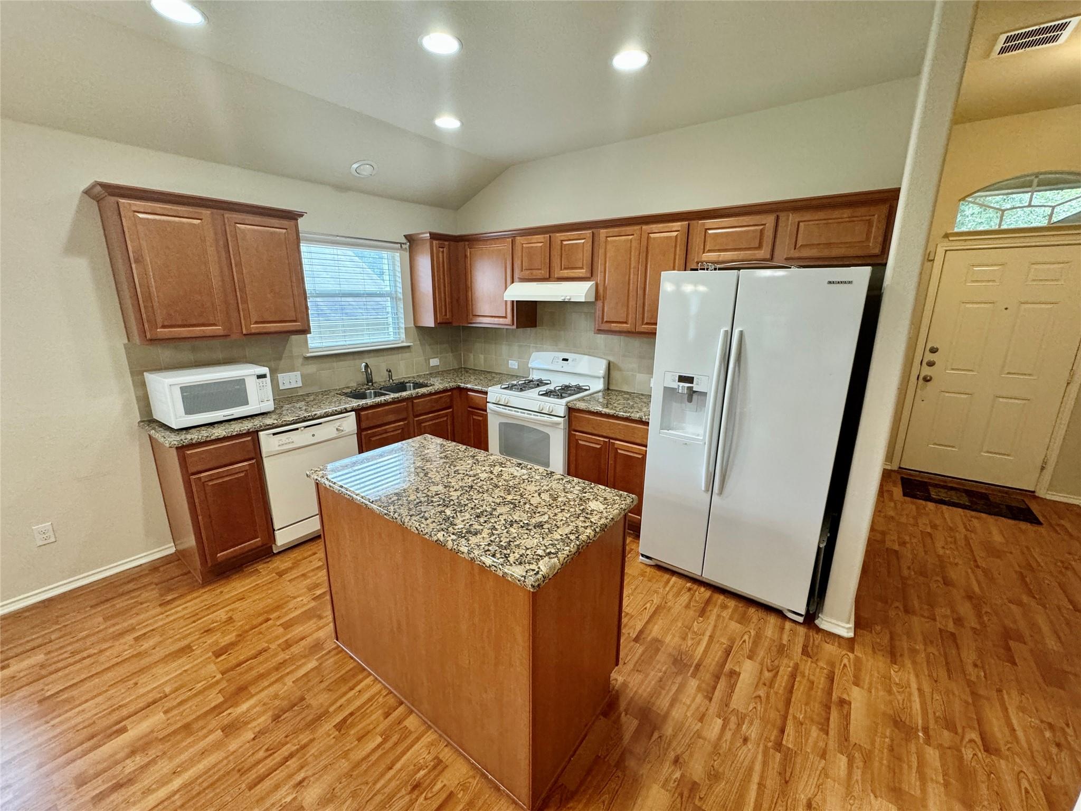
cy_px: 406
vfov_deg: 85.7
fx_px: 437
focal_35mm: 14
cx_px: 540
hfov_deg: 102.1
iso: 250
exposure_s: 1/120
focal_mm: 2.22
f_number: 2.2
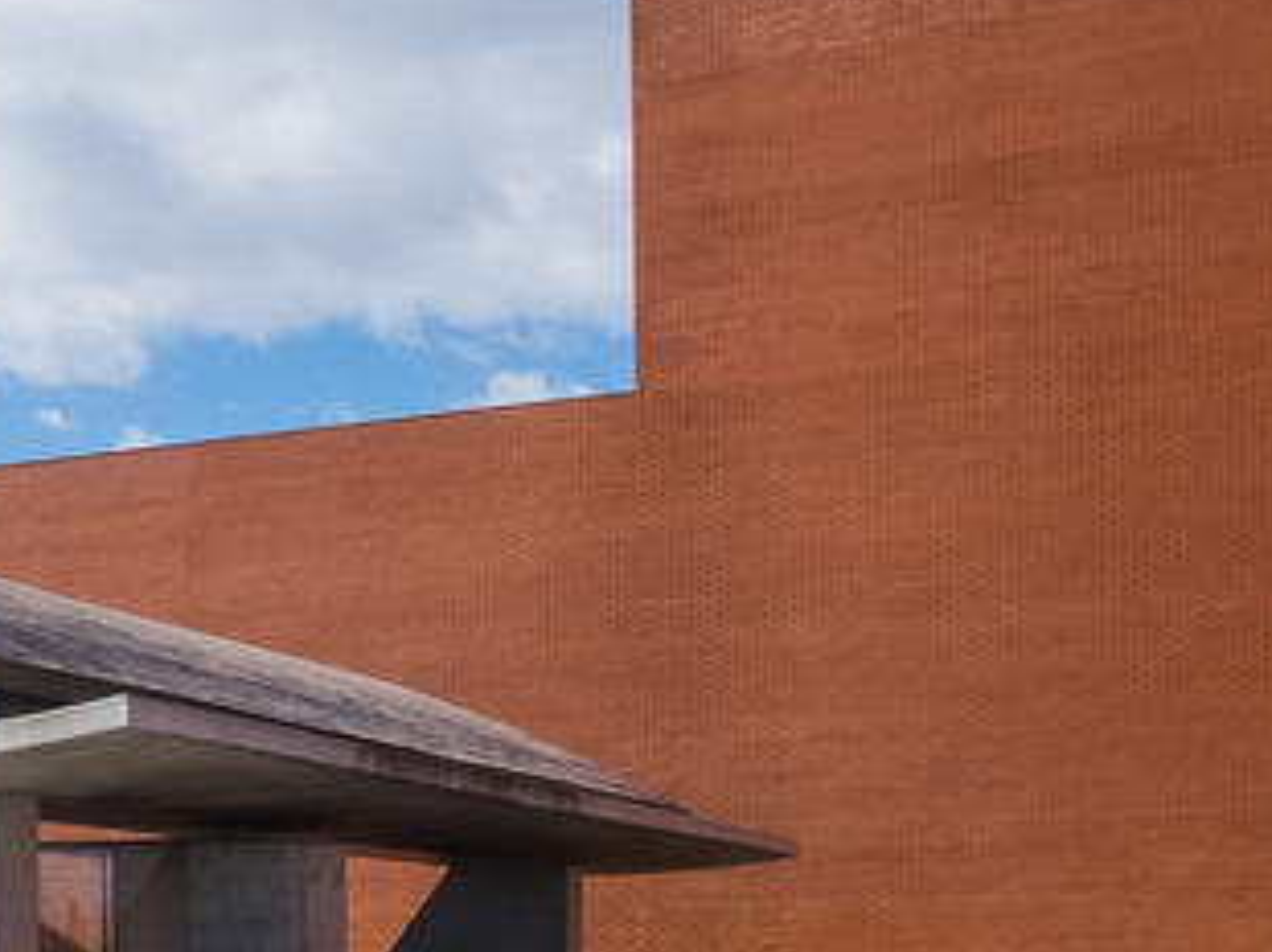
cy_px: 595
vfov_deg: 21.9
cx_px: -353
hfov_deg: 25.3
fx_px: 2460
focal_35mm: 67
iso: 1250
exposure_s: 1/1000
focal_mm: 12
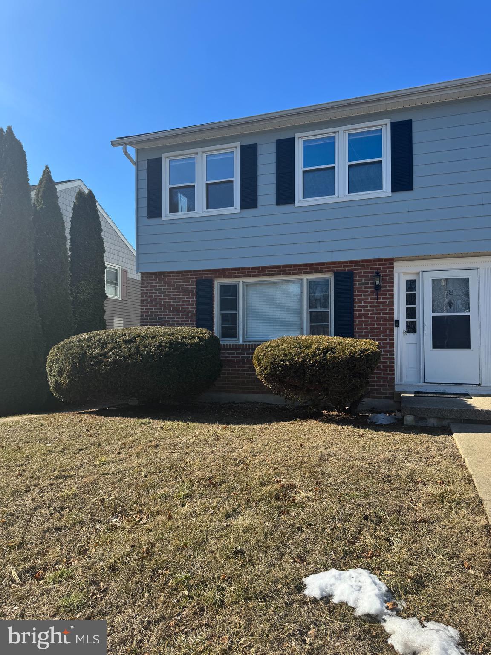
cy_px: 328
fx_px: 454
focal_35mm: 24
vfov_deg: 71.6
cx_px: 246
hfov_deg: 56.8
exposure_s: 1/2833
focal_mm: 6.76
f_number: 1.78
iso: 80
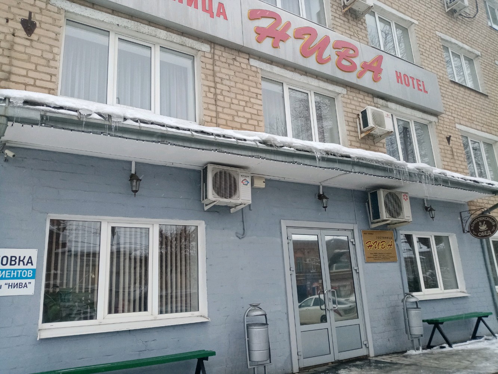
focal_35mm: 26
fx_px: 374
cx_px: 249
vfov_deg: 53.1
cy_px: 187
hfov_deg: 67.3
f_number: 1.8
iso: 141
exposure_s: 1/101
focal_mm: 3.62
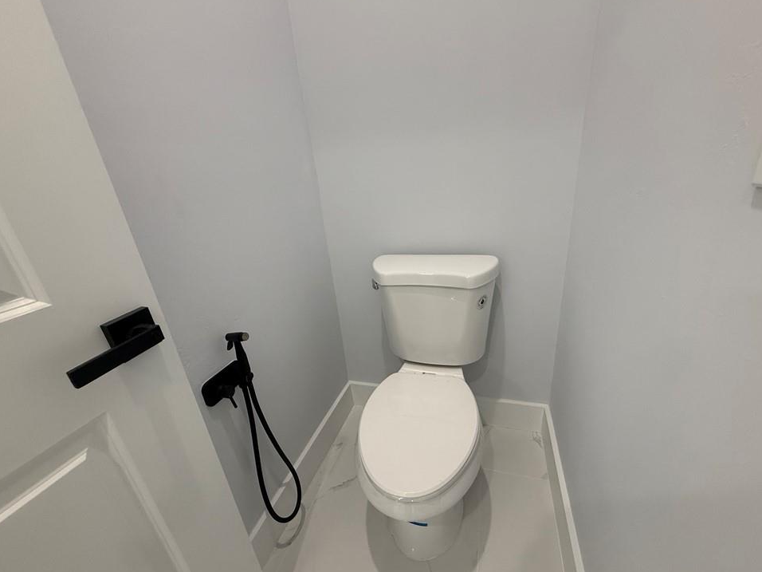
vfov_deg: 81.7
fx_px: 330
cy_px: 296
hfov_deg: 98.2
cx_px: 387
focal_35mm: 15
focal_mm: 2.22
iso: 320
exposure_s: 1/120
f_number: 2.2
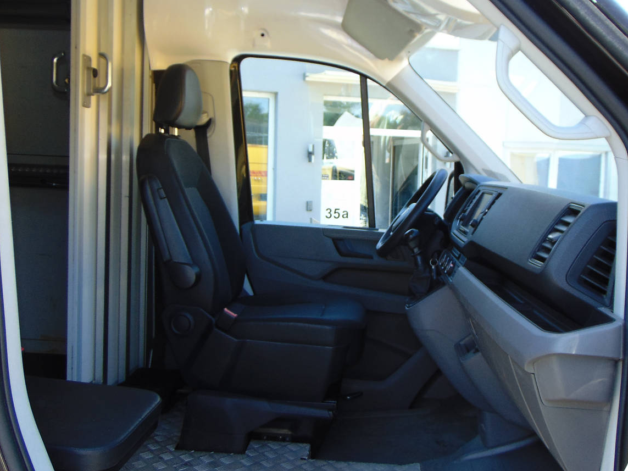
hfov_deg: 52.6
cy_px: 229
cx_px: 338
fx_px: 635
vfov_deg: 40.7
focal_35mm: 35
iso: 80
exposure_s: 1/125
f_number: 3
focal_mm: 4.5
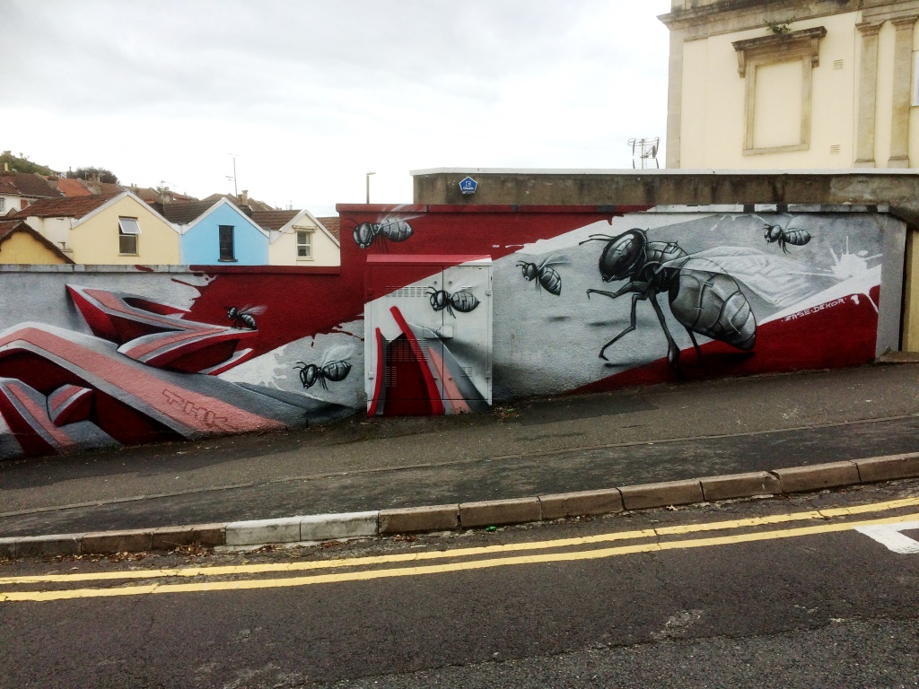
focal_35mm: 29
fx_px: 770
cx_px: 460
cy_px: 344
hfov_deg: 61.7
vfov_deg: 48.2
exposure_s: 1/1368
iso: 32
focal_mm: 4.15
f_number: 2.2
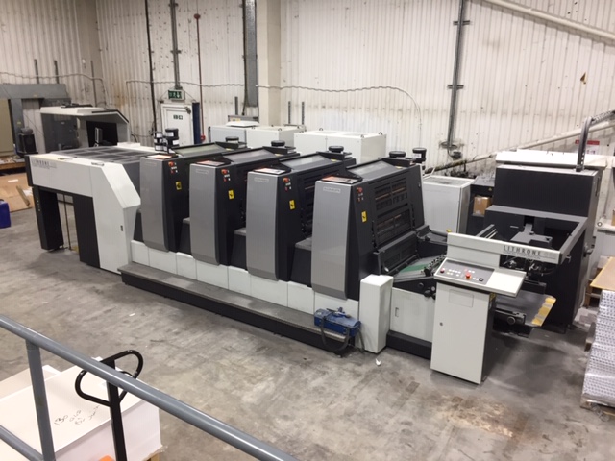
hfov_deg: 61.7
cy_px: 230
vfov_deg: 48.2
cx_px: 308
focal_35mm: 29
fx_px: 515
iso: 100
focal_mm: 4.15
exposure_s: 1/33
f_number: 2.2
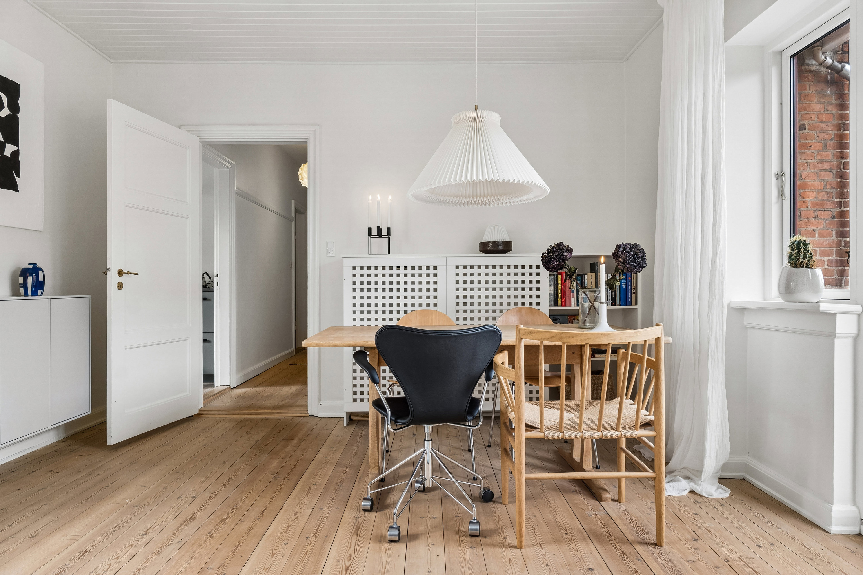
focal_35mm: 24
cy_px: 288
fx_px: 575
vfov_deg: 53.1
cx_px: 432
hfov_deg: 73.7
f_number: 8
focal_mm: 16
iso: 200
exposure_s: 1/25
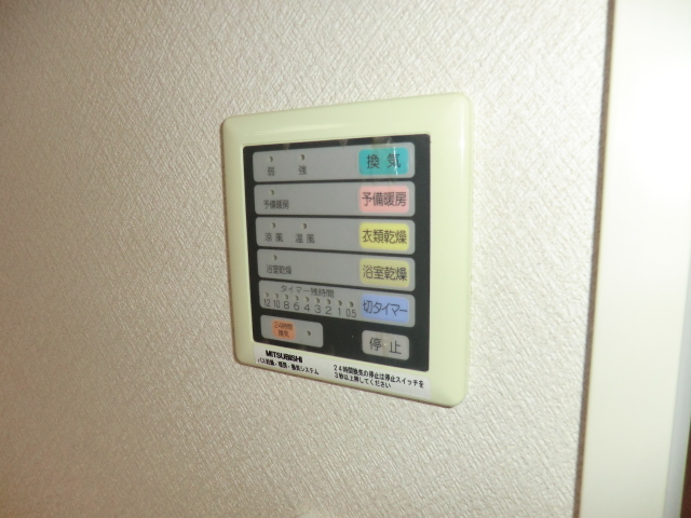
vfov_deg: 56.8
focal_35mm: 24
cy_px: 259
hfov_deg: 71.6
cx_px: 346
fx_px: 479
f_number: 3.2
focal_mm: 4.3
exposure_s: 1/60
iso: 200
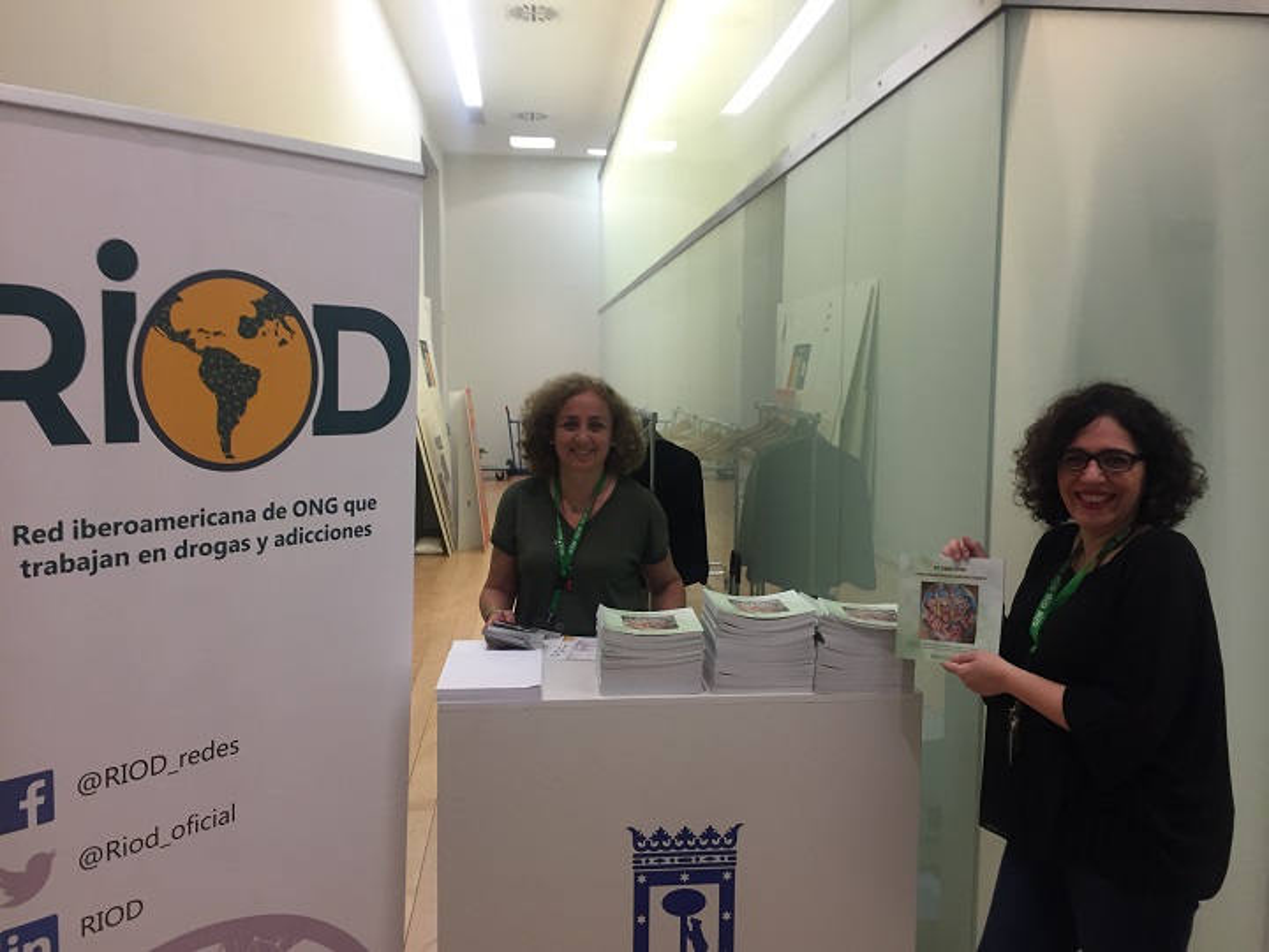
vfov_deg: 48.2
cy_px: 476
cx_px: 634
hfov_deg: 61.7
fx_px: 1063
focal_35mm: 29
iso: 100
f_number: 2.2
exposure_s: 1/33
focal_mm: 4.15
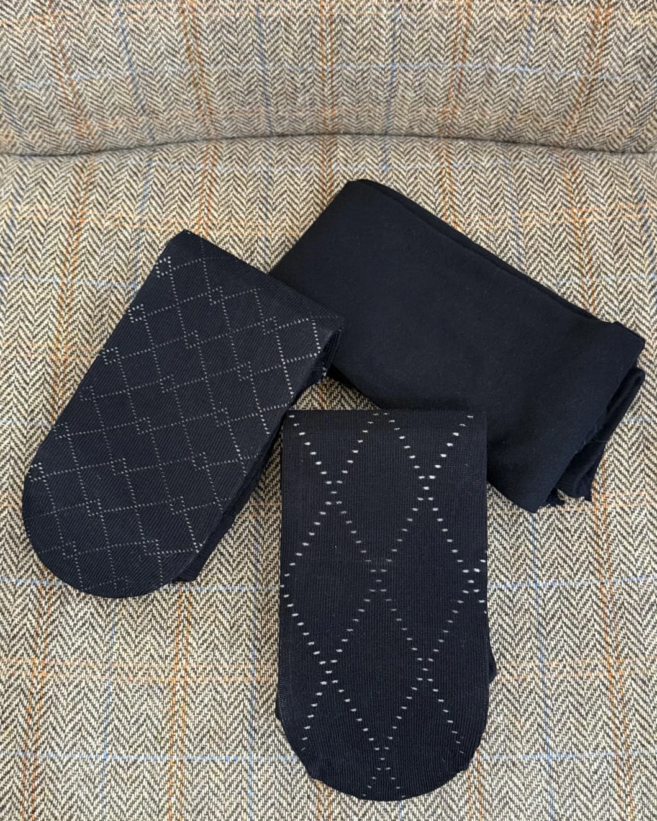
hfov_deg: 29.7
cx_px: 322
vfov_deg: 36.7
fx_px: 1240
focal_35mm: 51
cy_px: 415
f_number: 1.78
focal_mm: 6.76
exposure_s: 1/25
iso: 400
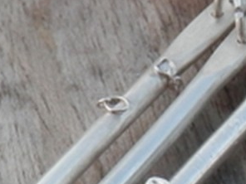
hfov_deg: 5.5
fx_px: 2537
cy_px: 334
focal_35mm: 357
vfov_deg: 4.1
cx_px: -129
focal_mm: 11.9
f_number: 4.4
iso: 200
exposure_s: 1/50
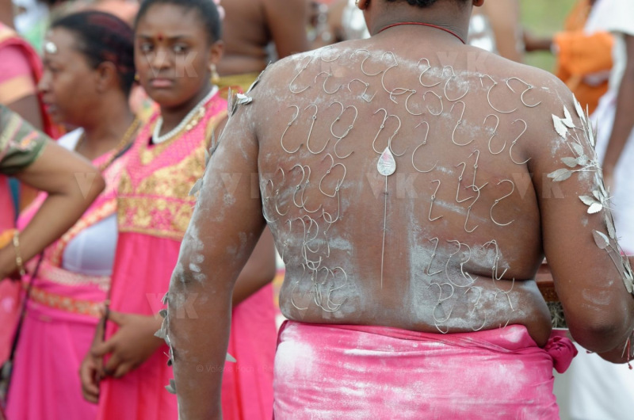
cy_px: 210
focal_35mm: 180
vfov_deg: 7.6
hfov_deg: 11.4
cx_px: 317
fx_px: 3164
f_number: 5
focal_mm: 120
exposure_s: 1/400
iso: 320
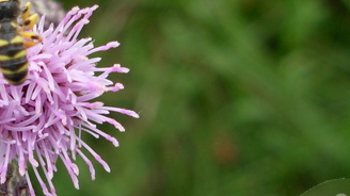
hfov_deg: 20.6
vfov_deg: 11.9
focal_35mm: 101
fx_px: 937
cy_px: 51
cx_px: 19
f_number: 2.9
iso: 79
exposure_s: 1/542
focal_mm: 6.3
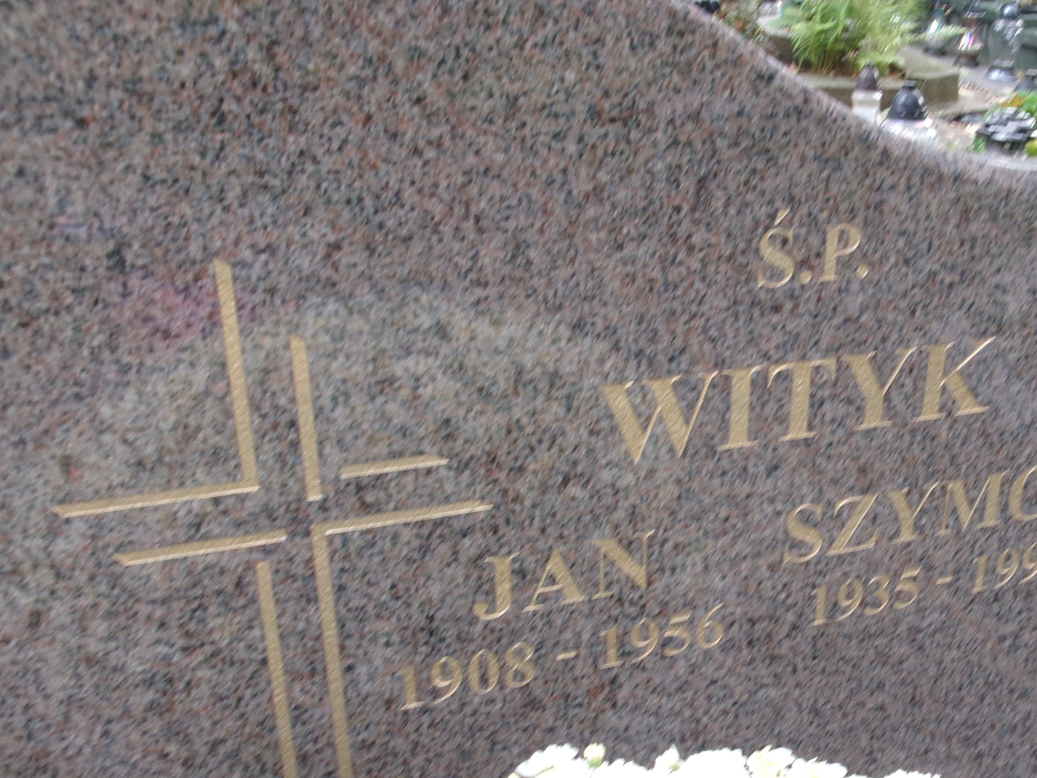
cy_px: 545
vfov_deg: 31.2
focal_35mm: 46
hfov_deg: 40.4
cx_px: 734
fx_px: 1378
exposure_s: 1/34
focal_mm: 5.1
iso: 151
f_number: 3.9
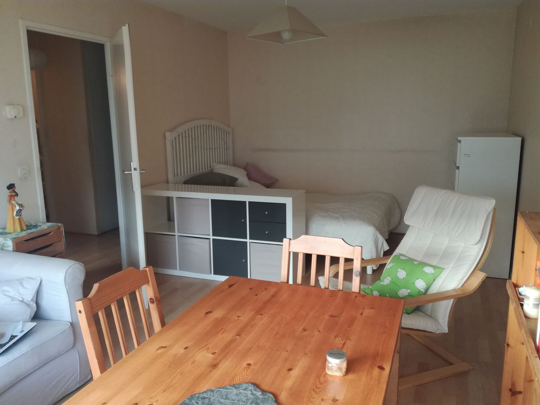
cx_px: 270
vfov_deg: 51.4
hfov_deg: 65.3
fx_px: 421
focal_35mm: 27
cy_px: 202
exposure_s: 1/33.3
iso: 160
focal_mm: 3.79
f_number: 2
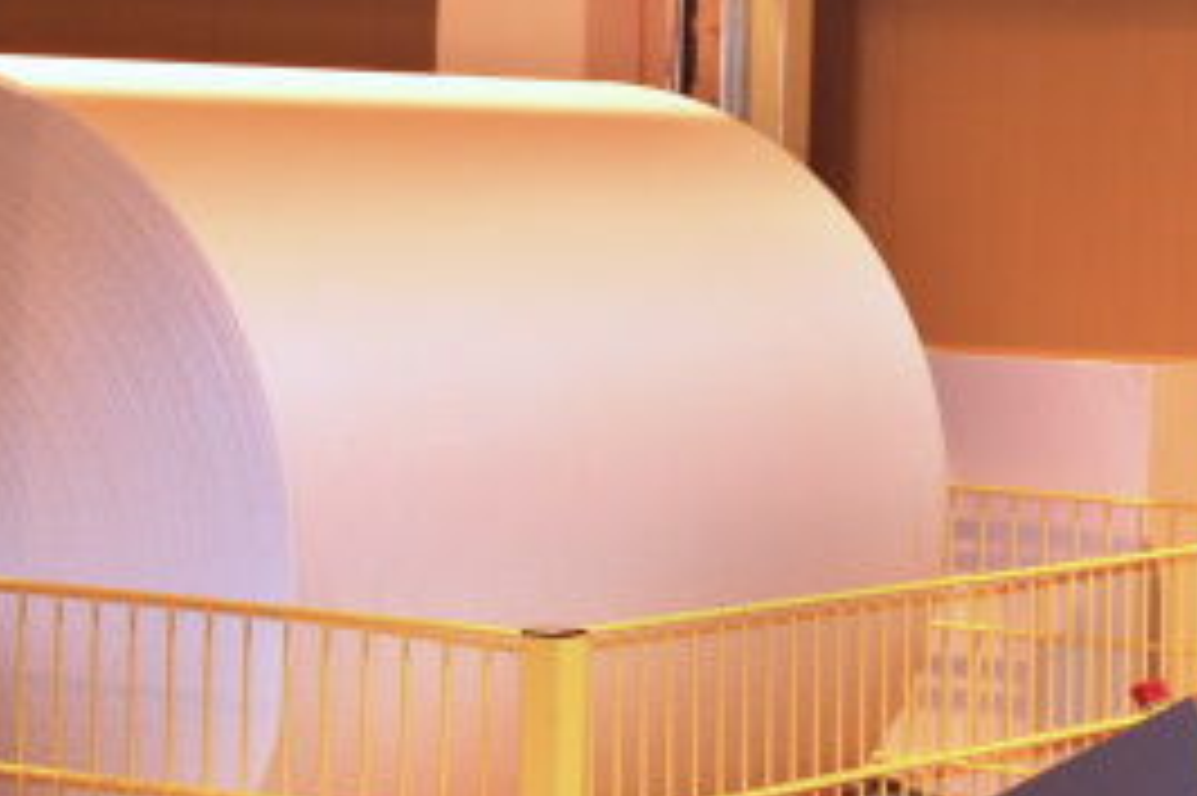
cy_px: 670
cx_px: 860
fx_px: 4730
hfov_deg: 14.4
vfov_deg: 9.6
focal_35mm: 142
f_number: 5
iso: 400
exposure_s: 1/40
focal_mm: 35
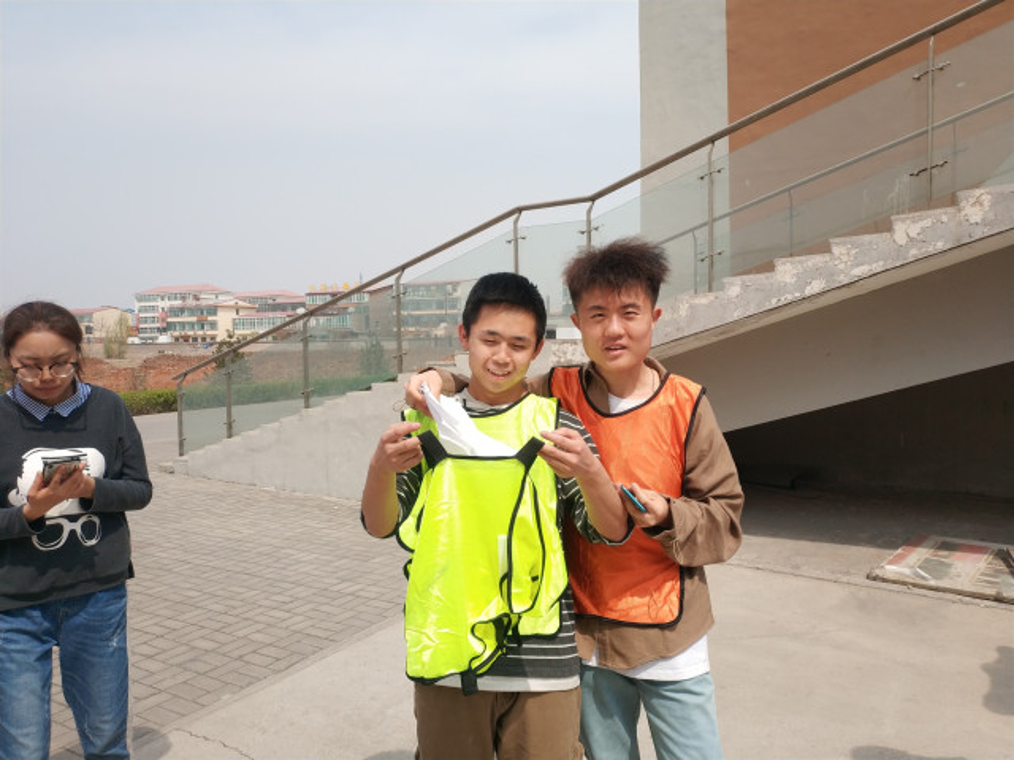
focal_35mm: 32
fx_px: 937
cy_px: 380
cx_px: 507
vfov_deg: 44.2
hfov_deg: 56.8
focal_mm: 4.5
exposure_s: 1/1013
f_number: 2
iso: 100
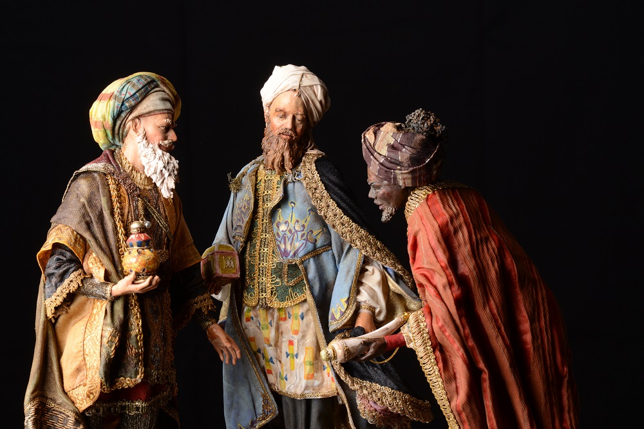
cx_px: 322
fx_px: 1878
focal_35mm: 105
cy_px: 214
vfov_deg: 13.0
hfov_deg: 19.5
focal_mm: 105
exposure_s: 1/100
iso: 200
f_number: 20
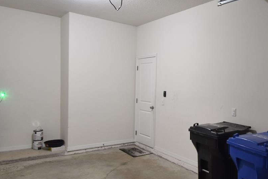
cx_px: 208
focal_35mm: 30
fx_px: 223
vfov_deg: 43.6
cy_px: 97
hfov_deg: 58.0
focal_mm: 10
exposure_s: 1/15
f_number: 3.5
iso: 800
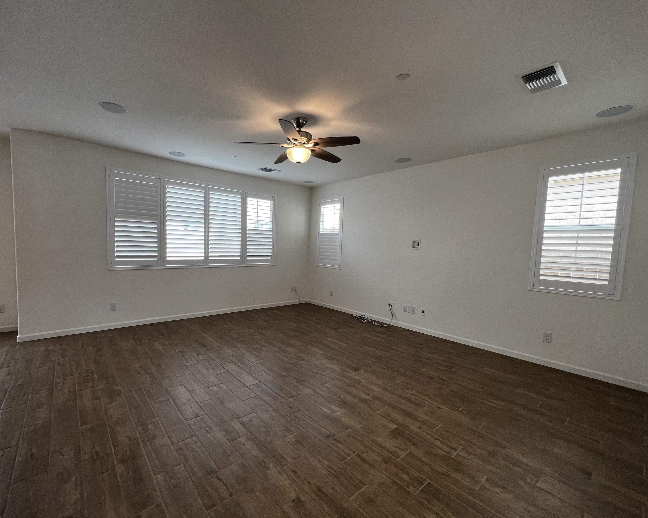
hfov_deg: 100.5
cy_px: 264
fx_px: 268
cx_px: 300
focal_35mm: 14
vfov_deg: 88.0
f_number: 1.8
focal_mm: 1.57
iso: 80
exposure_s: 1/120
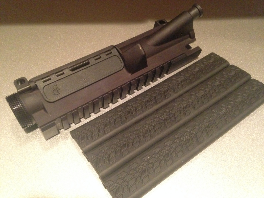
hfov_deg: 55.4
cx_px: 132
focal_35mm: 33
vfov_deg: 42.9
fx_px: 252
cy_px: 99
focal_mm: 4.12
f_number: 2.4
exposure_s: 1/15
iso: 800
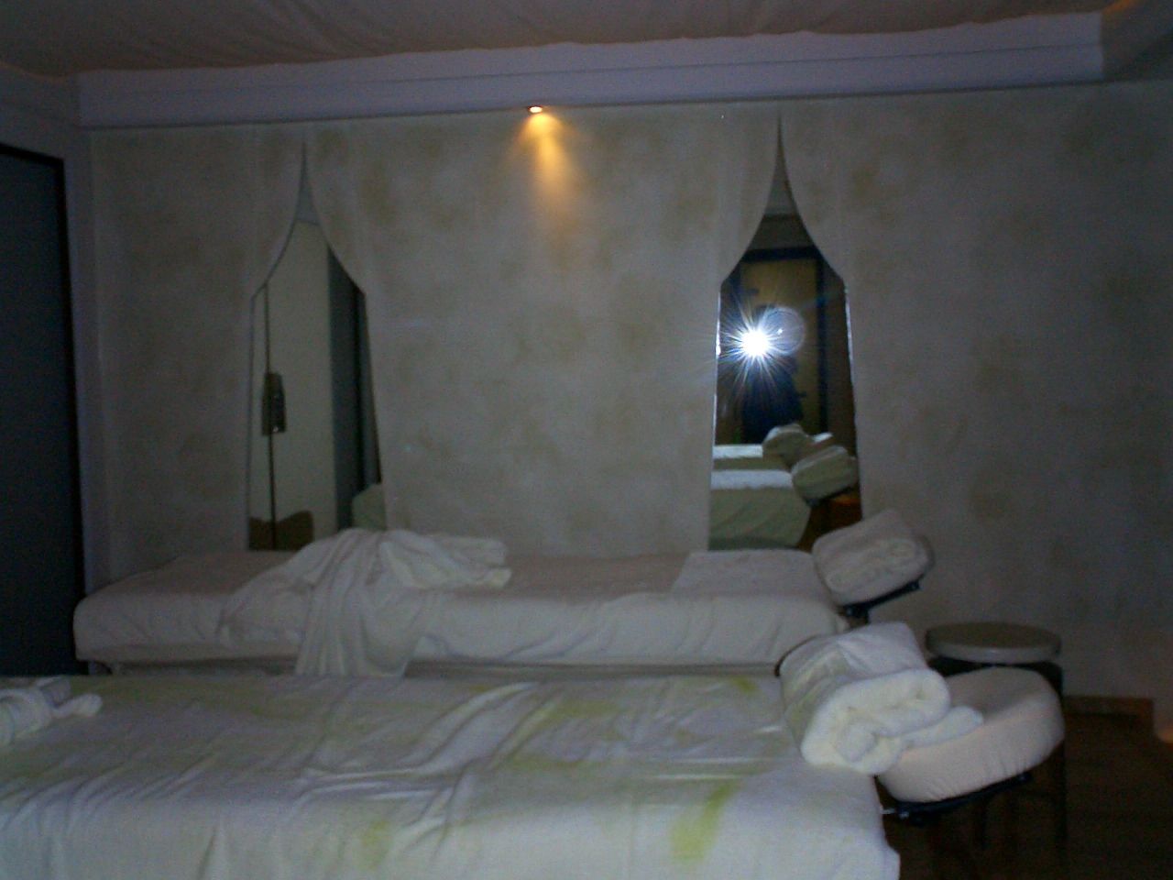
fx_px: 1254
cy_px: 440
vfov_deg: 38.7
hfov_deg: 50.1
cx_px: 586
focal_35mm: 37
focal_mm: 5.6
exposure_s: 1/40
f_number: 3.5
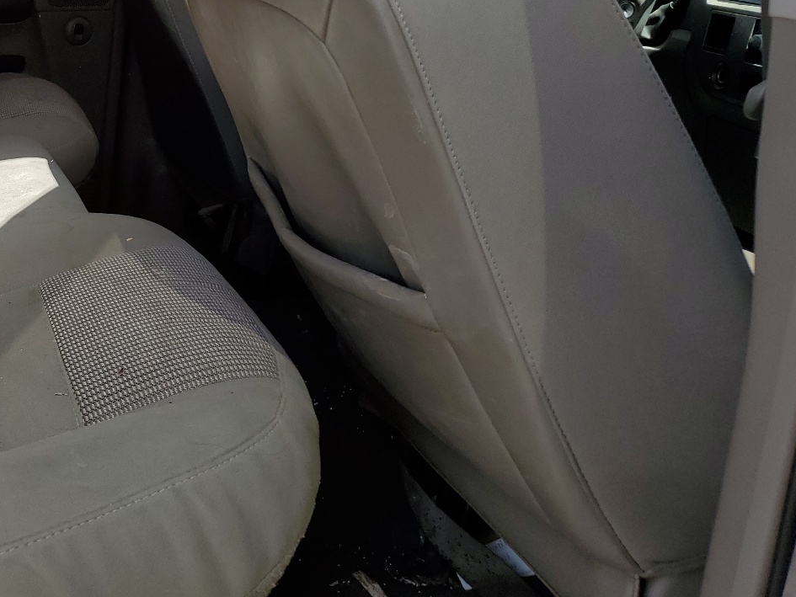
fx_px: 1012
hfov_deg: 40.9
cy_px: 93
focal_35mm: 44
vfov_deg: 31.7
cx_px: 142
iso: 50
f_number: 1.5
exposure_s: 1/1000
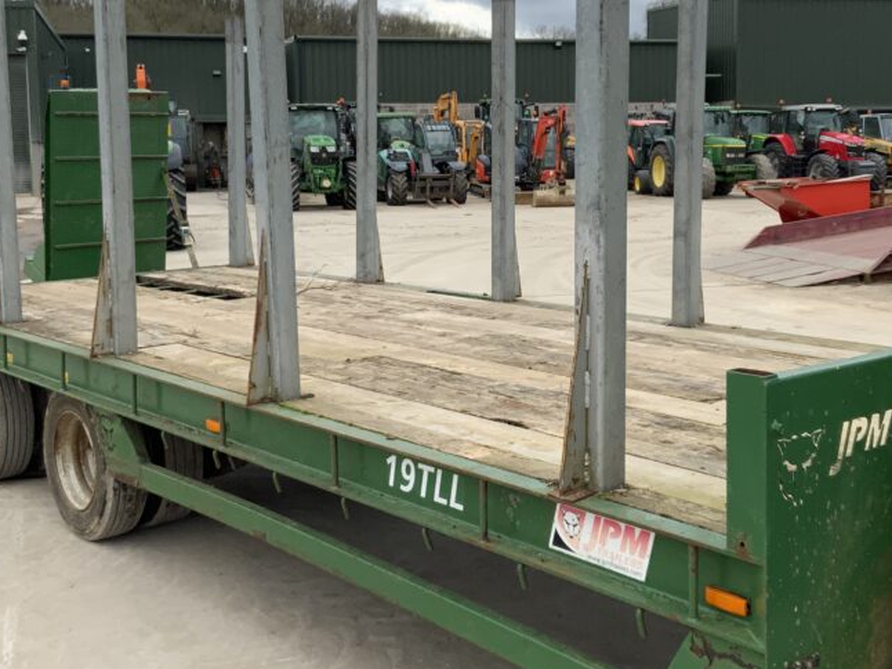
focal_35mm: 46
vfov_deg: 31.4
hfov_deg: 41.2
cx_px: 467
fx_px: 1185
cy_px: 265
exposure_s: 1/580
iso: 16
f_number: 1.8
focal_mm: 3
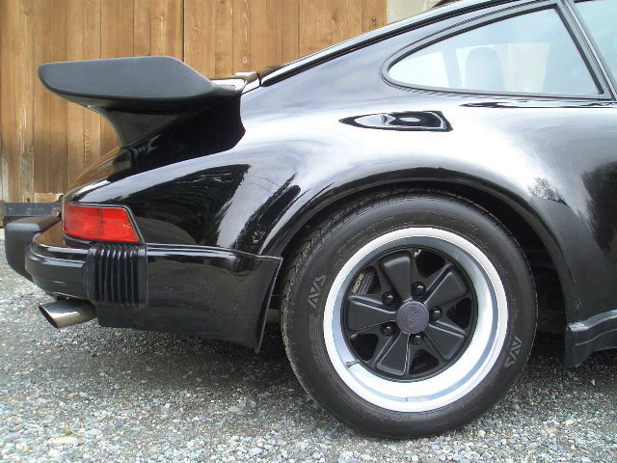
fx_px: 642
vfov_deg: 39.7
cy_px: 232
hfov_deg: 51.4
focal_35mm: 36
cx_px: 308
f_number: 4
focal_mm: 4.8
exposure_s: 1/60
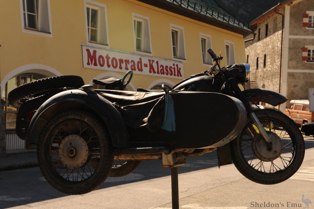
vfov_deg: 19.4
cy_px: 104
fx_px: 610
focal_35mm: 70
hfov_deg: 28.9
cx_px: 157
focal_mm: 70
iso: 200
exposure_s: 1/200
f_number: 11
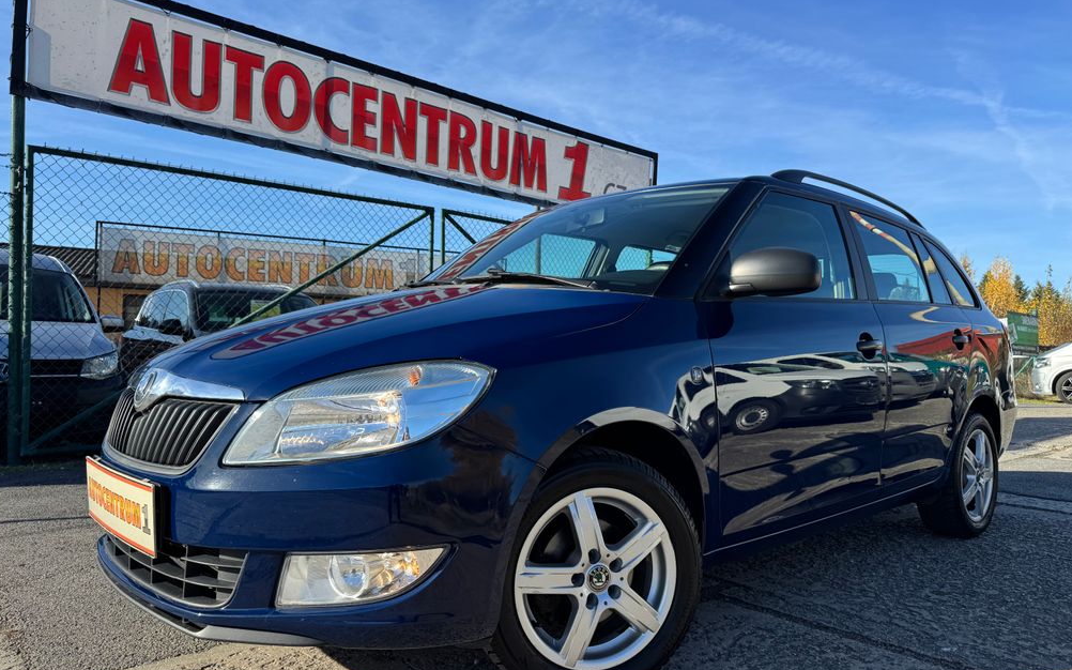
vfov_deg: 47.6
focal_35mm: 26
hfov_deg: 70.4
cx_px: 539
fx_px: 760
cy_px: 338
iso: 80
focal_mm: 6.76
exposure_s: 1/2506
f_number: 1.78
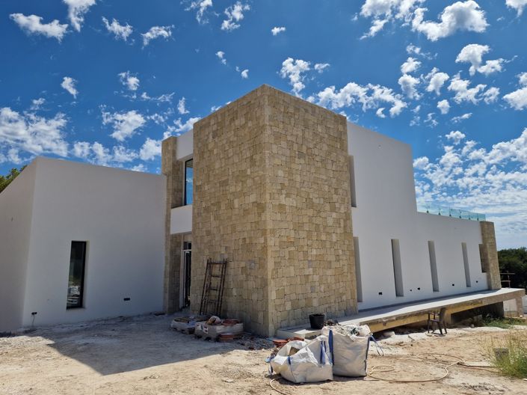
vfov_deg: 58.8
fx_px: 350
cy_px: 198
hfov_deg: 74.0
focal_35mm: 23
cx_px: 264
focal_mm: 6.4
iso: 50
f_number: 1.8
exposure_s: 1/2500
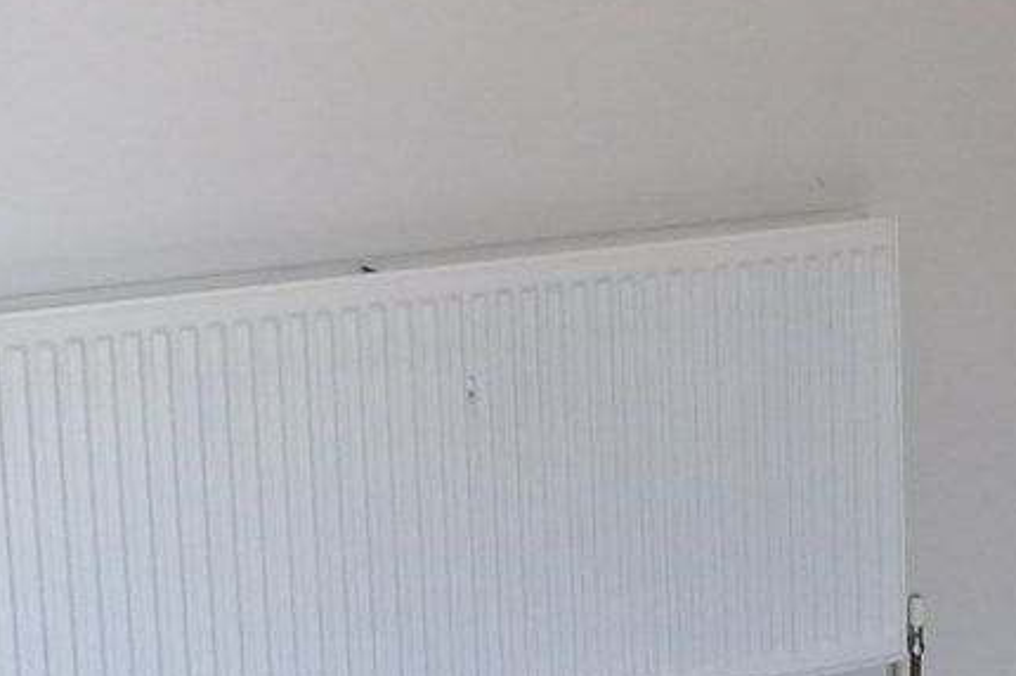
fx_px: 3356
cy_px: 385
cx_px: 1033
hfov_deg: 16.8
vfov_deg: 11.5
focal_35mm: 119
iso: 130
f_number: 3.2
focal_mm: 4.3
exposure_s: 1/33
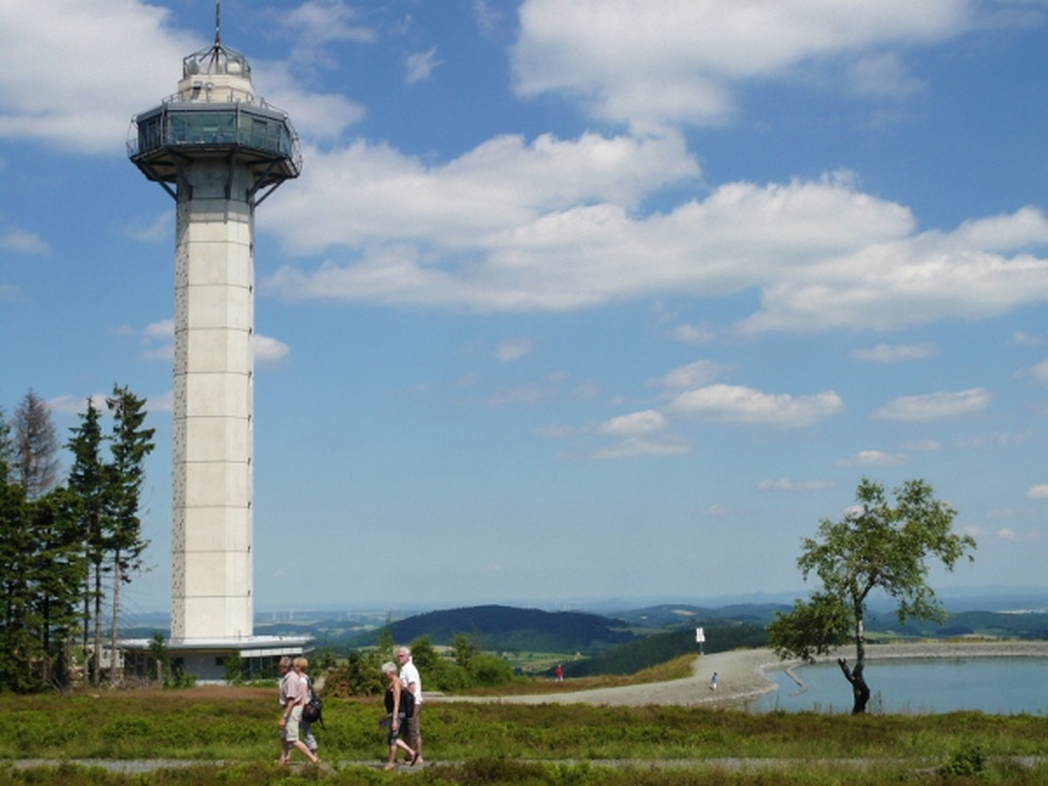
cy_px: 393
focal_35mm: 49
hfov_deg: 38.9
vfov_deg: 29.7
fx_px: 1483
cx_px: 524
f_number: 10
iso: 100
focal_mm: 8.1
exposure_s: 1/250
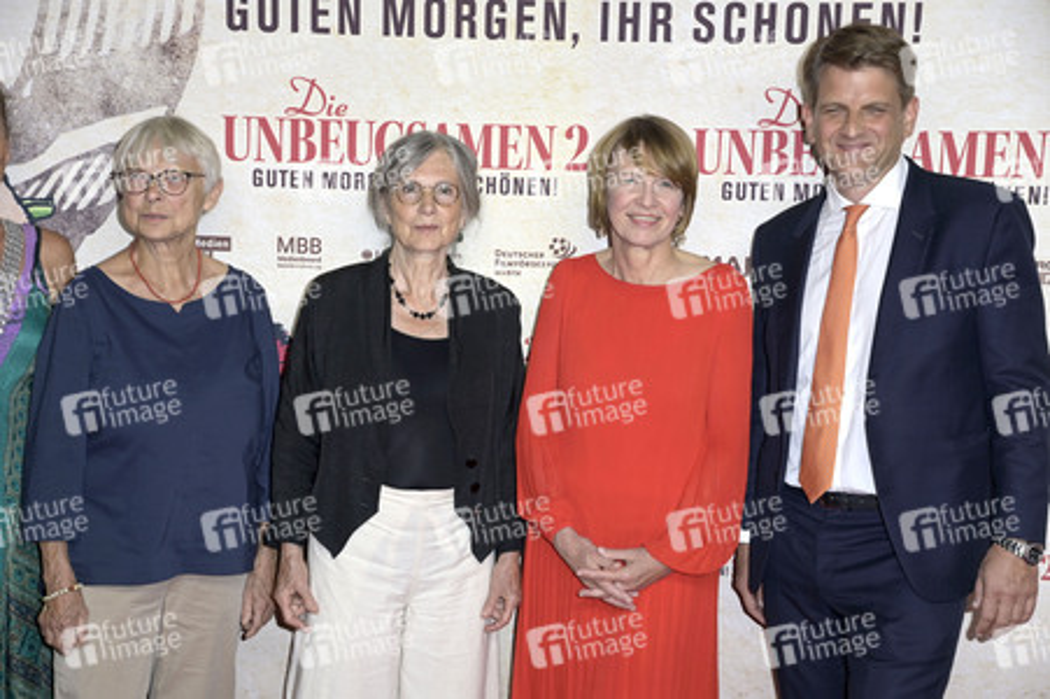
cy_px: 350
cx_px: 525
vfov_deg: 20.6
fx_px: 1924
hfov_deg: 30.5
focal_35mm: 66
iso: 800
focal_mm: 66
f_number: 5.6
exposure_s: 1/250
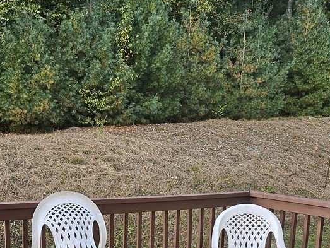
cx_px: 136
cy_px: 225
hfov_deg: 41.9
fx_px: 429
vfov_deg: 30.7
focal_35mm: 45
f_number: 1.7
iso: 64
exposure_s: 1/180
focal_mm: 6.3
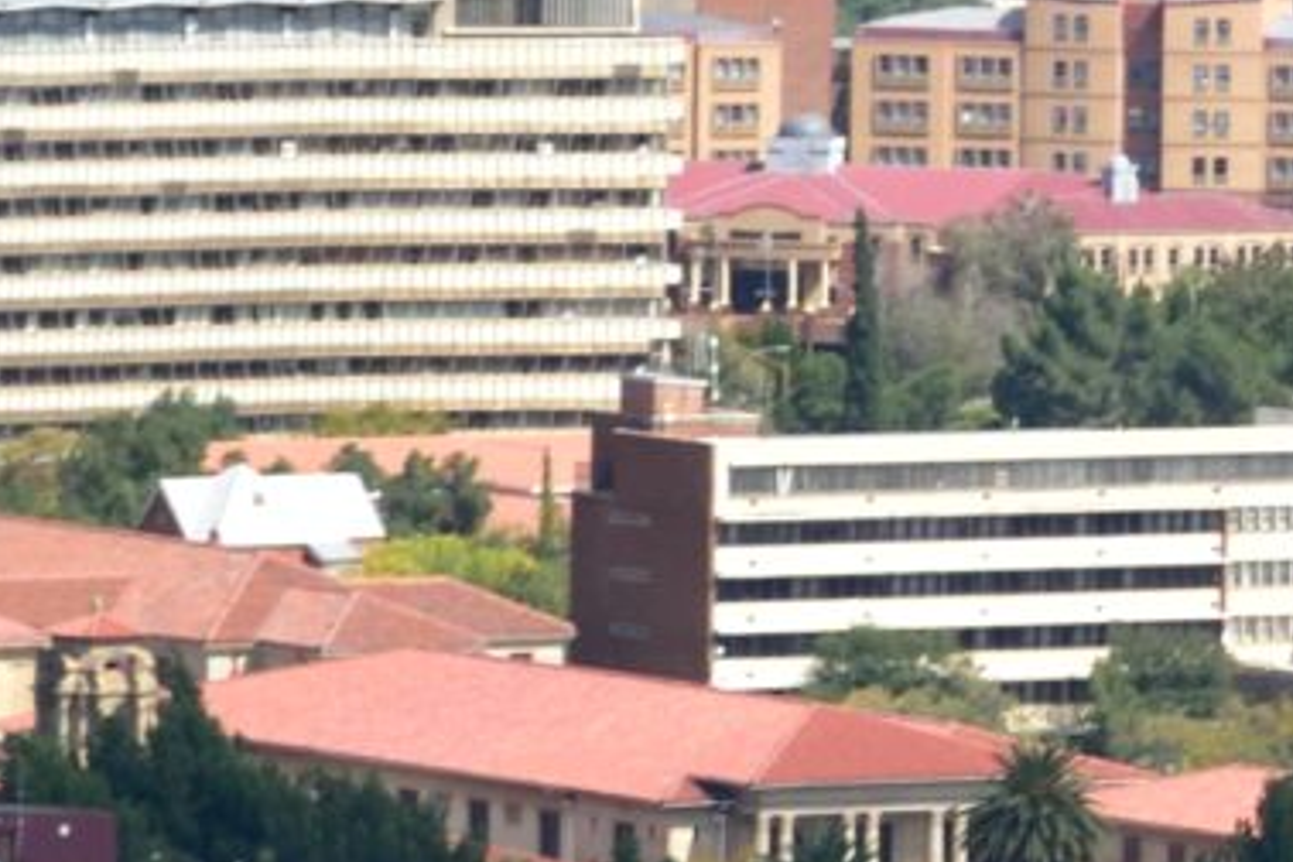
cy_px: 429
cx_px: 3154
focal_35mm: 664
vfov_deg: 2.1
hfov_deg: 3.1
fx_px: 23847
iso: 320
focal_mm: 98
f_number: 11
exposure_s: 1/400
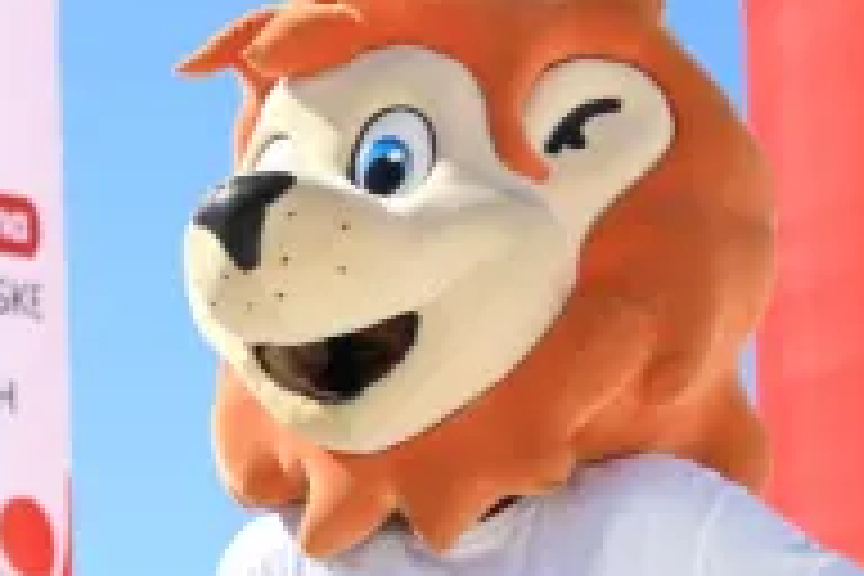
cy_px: 484
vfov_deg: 6.9
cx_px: -783
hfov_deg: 9.8
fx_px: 4752
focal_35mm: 198
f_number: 2.5
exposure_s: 1/1000
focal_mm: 50
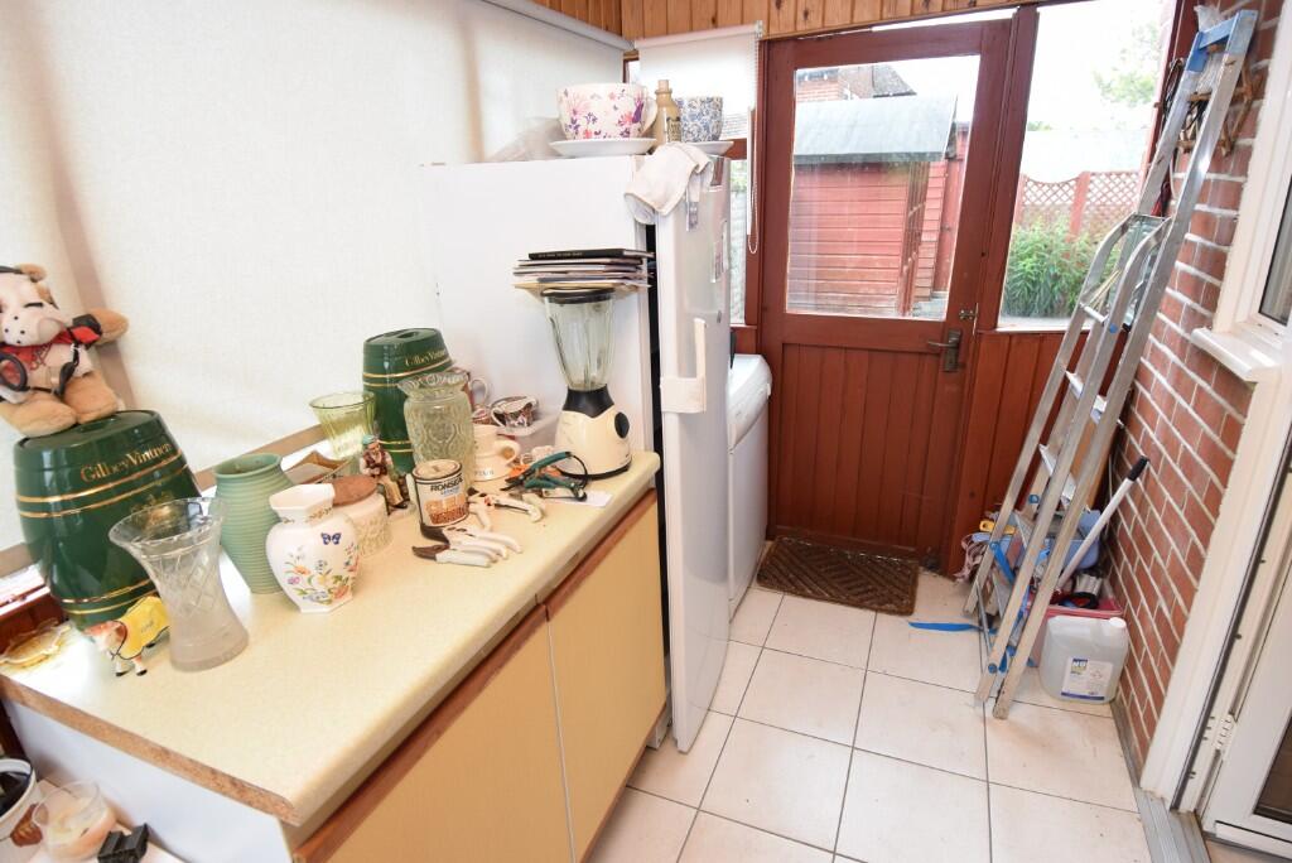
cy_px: 432
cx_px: 646
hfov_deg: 90.0
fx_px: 646
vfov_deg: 67.5
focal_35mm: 18
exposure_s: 1/125
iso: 400
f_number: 5.6
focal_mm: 12
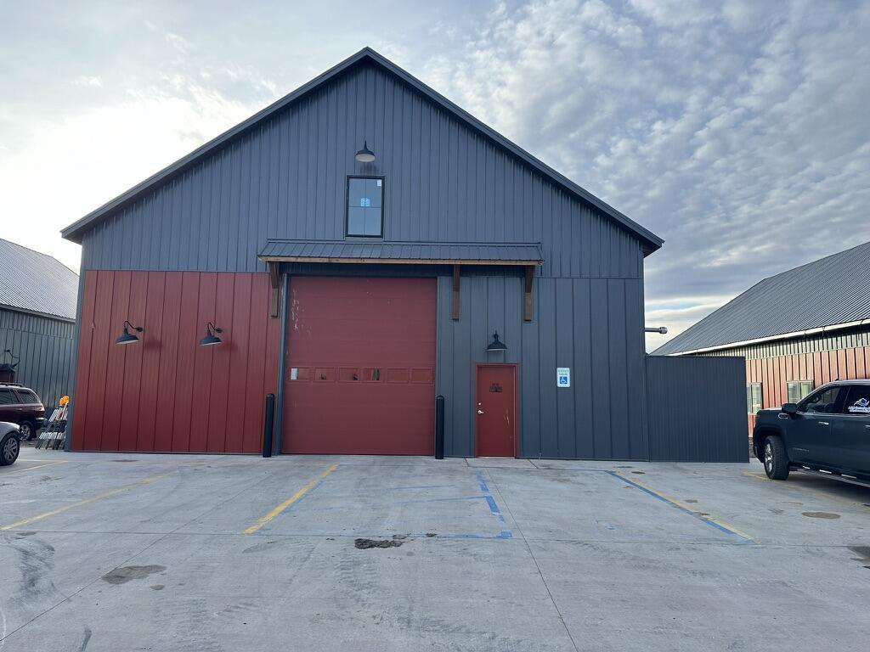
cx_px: 435
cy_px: 326
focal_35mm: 24
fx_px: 603
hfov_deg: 71.6
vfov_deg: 56.8
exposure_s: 1/1541
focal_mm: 6.86
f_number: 1.78
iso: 80
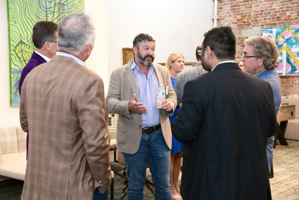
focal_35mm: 50
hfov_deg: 39.6
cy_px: 100
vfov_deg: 27.0
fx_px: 415
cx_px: 150
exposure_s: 1/80
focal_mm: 50
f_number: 4
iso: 2000
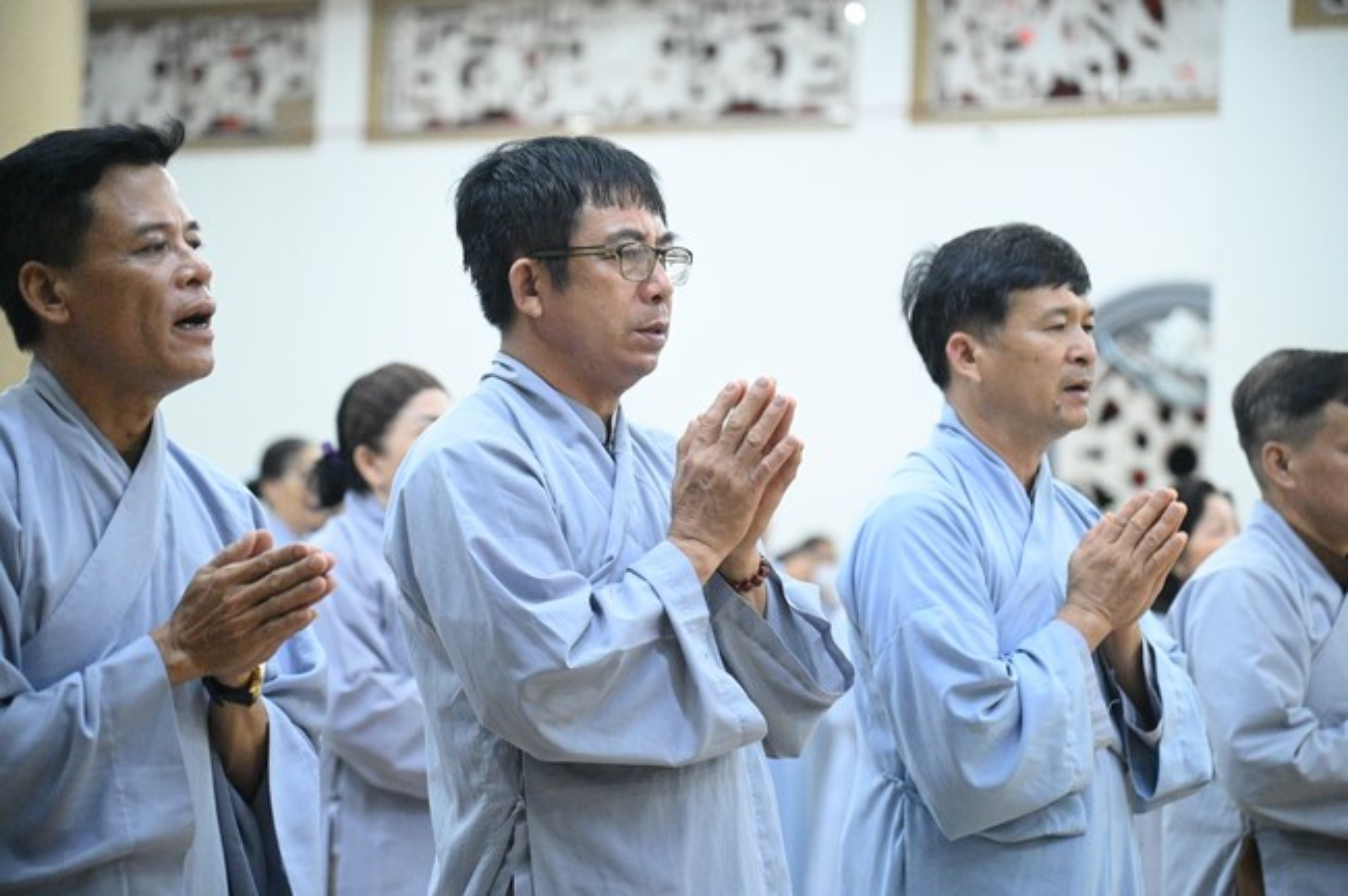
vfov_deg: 11.4
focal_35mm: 120
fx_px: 4489
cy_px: 448
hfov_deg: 17.1
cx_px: 674
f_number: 4
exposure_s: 1/250
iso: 20000
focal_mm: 120
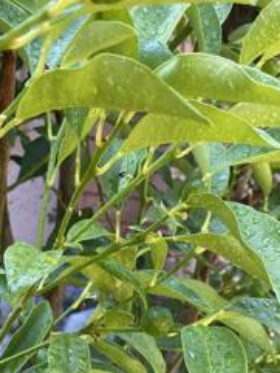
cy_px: 421
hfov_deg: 21.1
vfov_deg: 25.8
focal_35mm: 69
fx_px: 744
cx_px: 70
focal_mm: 4.25
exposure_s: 1/122
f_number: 1.8
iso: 40
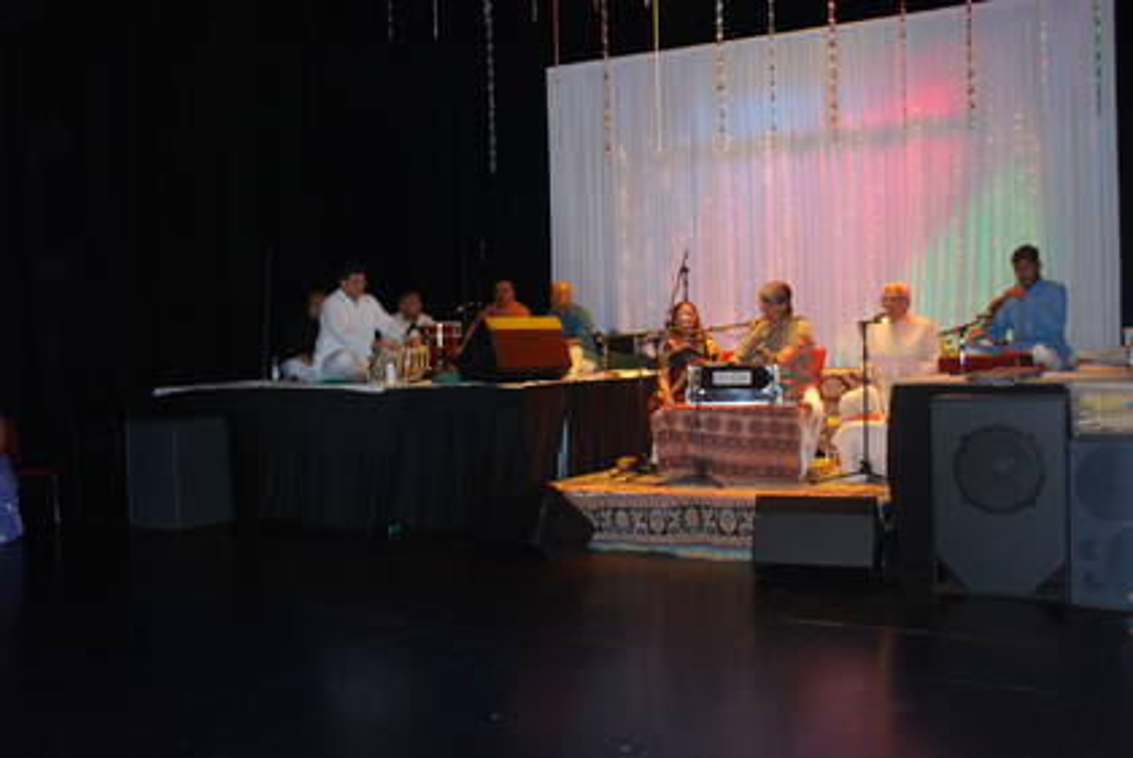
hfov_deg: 49.5
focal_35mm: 39
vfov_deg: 34.3
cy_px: 379
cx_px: 566
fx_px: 1229
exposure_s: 1/60
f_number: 4.2
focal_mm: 26
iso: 500
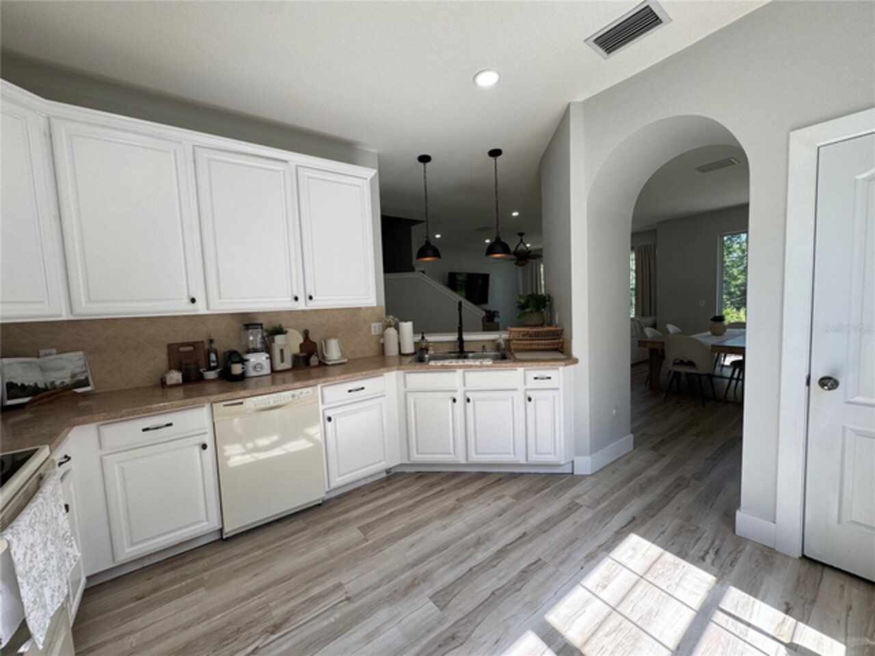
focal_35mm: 14
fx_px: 354
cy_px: 328
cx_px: 438
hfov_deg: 102.1
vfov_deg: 85.7
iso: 40
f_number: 2.2
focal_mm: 2.22
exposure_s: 1/193
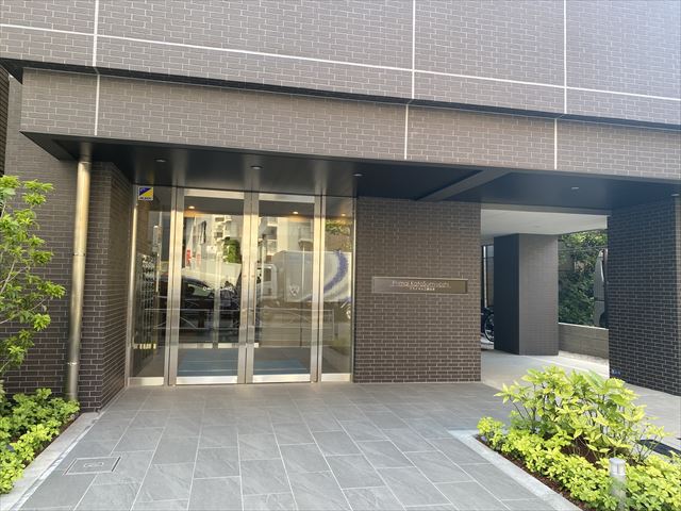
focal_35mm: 26
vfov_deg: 53.1
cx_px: 340
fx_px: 511
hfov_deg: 67.3
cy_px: 256
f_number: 1.8
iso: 50
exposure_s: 1/122
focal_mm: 4.25
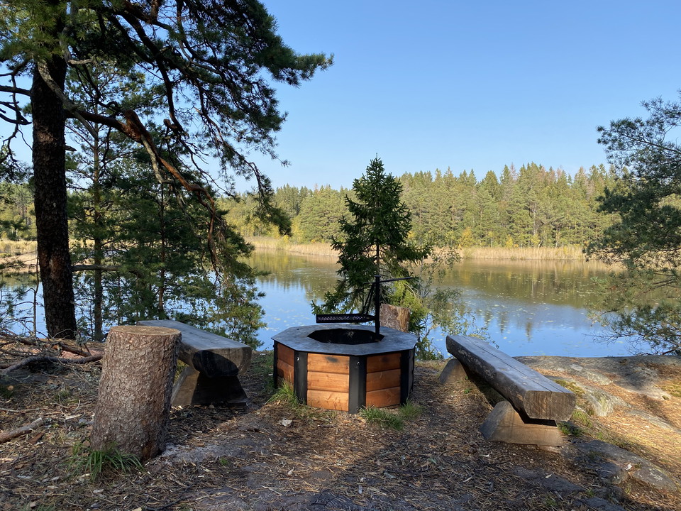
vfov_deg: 53.1
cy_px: 256
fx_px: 511
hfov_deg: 67.3
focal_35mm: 26
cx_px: 340
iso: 32
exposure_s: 1/1272
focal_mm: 4.25
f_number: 1.8
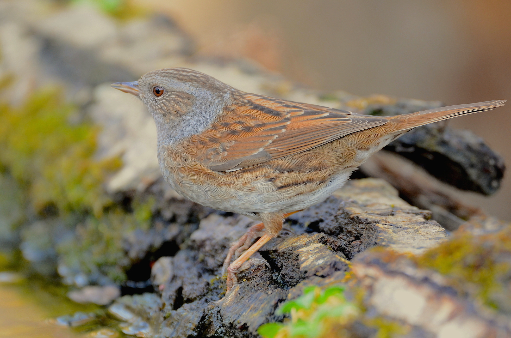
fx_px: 12748
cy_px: 169
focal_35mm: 900
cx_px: 256
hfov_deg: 2.3
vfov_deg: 1.5
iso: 800
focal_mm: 600
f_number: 7.1
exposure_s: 1/125
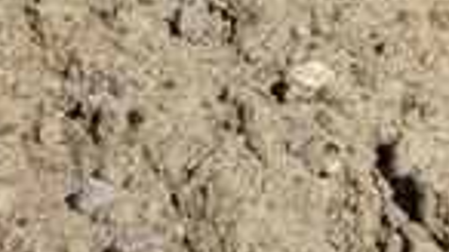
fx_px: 2368
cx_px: 1344
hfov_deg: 8.9
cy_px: -765
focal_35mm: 199
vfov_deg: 5.3
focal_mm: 5.4
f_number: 1.8
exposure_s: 1/3956
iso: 40
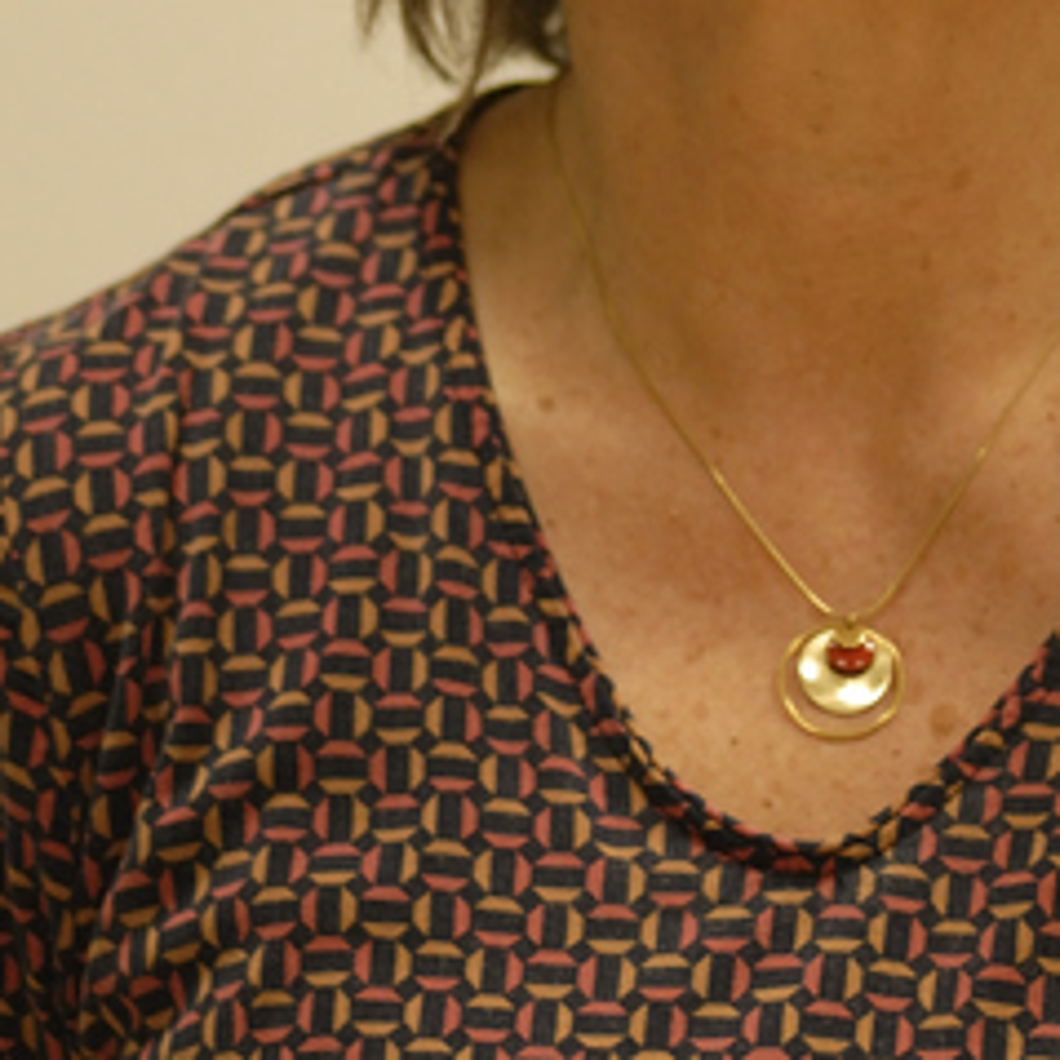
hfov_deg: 3.0
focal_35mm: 577
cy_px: 75
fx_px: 19990
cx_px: 812
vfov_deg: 3.0
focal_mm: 180
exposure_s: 1/80
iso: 640
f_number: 2.8
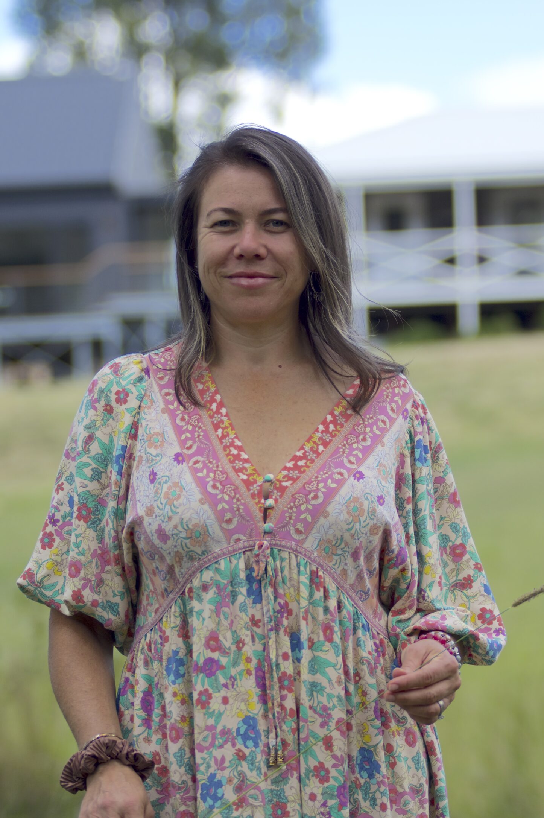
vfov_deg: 14.1
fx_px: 3314
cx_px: 242
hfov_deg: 9.4
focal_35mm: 146
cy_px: 414
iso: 200
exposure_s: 1/1250
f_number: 2.8
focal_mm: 83
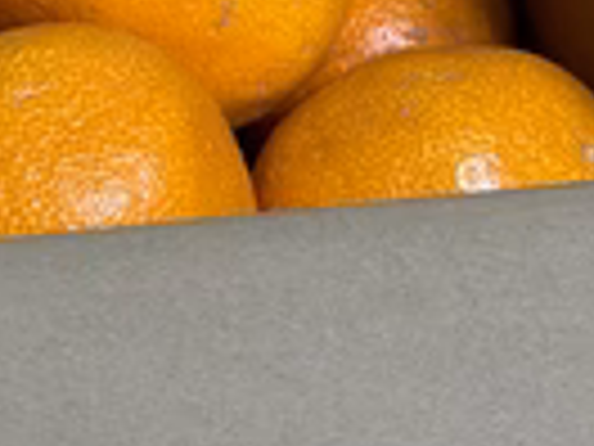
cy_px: -180
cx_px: -302
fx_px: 2488
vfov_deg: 10.0
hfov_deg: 12.9
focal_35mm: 145
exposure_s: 1/60
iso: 100
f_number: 1.78
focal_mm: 6.86
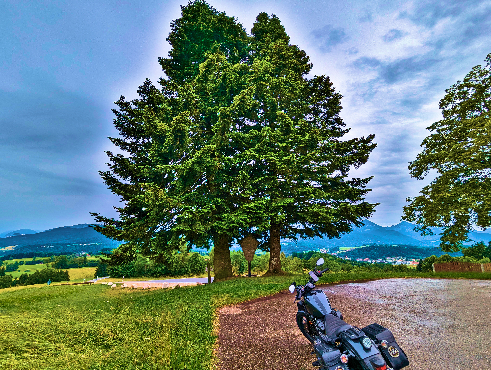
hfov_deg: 94.4
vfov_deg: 78.2
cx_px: 246
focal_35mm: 16
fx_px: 227
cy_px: 185
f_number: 2.2
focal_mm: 2.35
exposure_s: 1/508
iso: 50
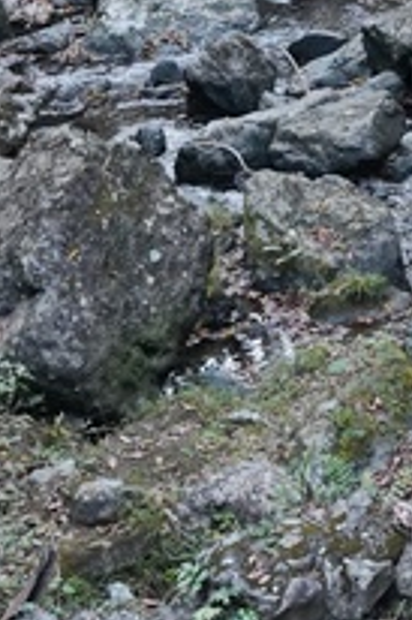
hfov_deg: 6.7
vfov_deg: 9.3
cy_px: -816
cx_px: 729
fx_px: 3456
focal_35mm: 201
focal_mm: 40.4
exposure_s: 1/200
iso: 2500
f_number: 7.1
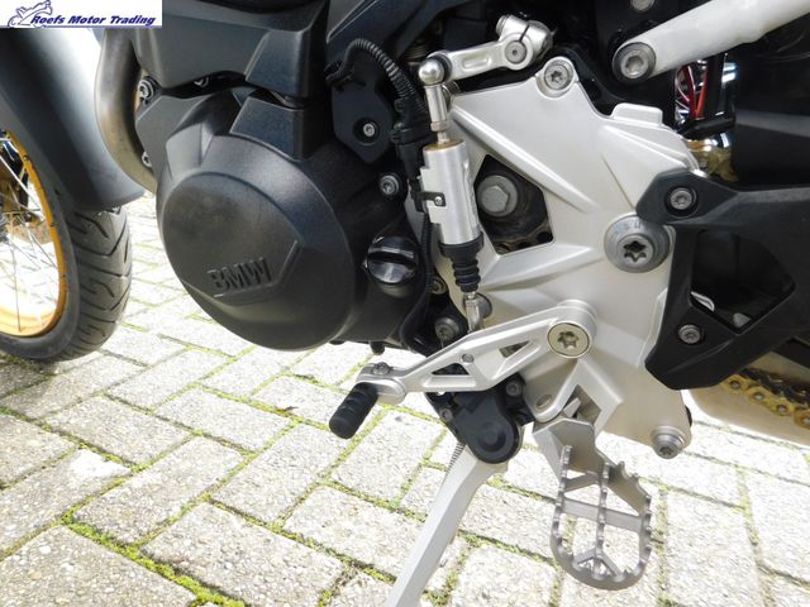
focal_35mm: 24
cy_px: 304
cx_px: 405
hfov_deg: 71.6
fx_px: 562
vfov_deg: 56.8
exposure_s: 1/100
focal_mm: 4.1
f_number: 3
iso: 125
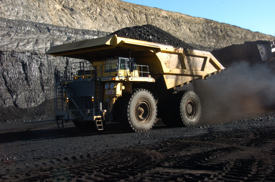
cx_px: 138
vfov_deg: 28.8
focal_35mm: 46
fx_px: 354
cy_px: 91
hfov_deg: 42.4
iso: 250
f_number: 11
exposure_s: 1/125
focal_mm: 31
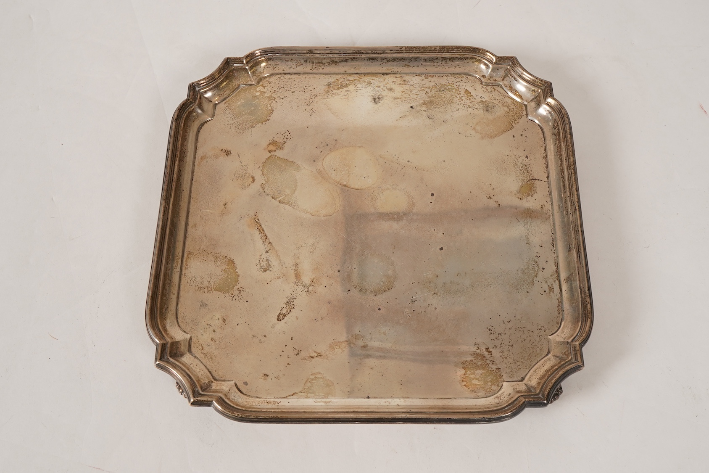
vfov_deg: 29.9
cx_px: 354
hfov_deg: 43.6
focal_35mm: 45
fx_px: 886
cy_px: 236
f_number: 16
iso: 320
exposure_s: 1/125
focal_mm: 30
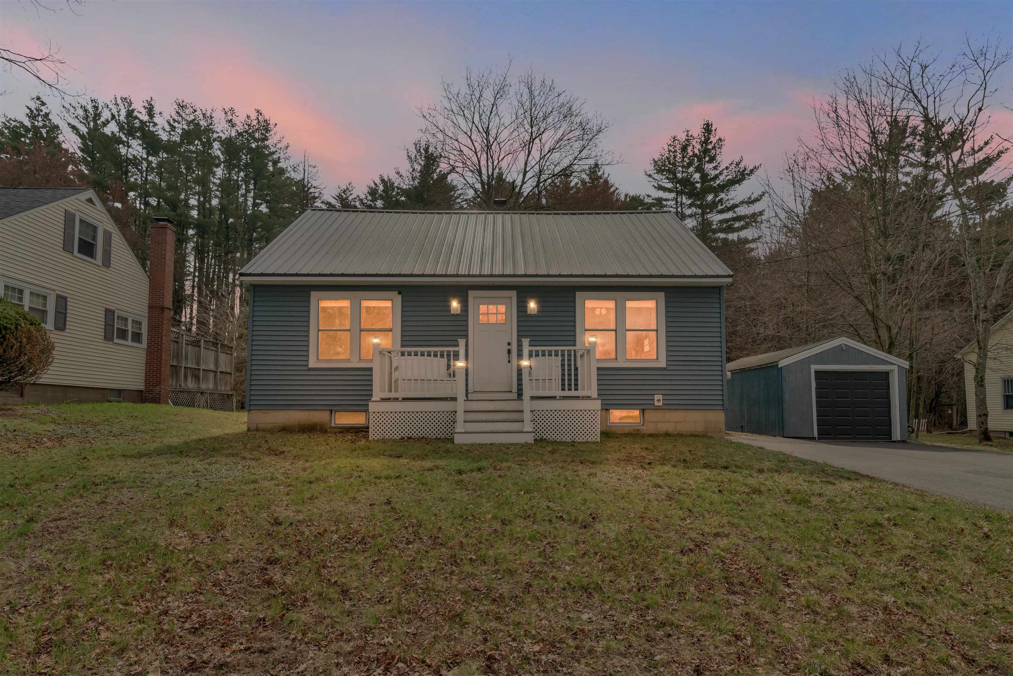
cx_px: 506
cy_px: 338
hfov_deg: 84.0
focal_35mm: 20
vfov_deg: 61.9
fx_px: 563
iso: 800
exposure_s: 1/3000
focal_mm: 20
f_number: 8
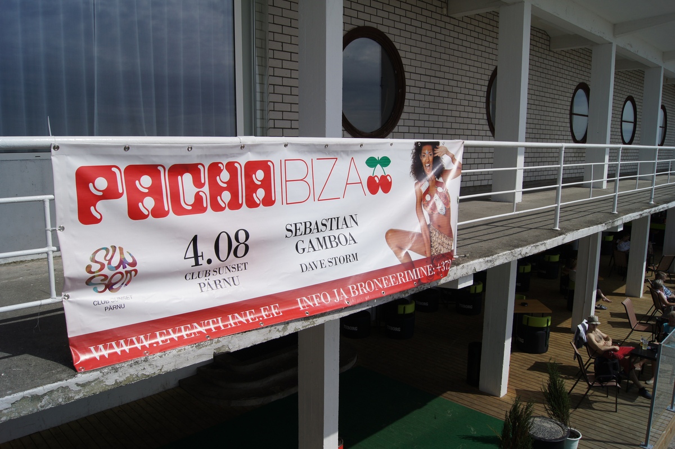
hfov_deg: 67.4
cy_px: 224
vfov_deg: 47.9
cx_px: 338
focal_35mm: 27
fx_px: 506
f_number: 7.1
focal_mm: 18
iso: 100
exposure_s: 1/1250
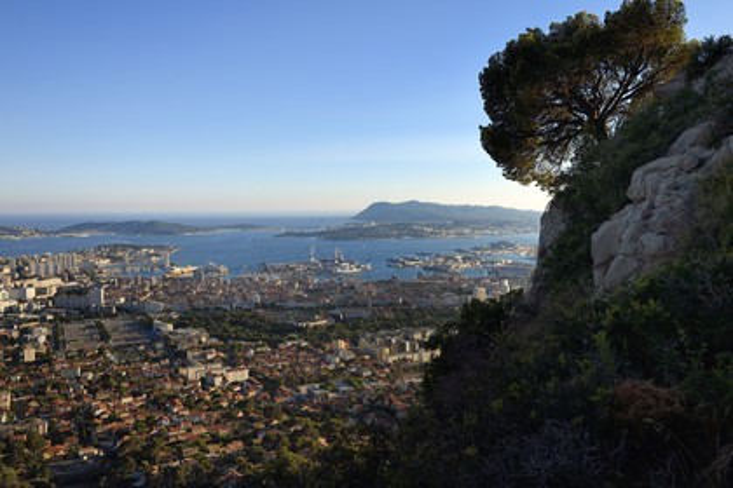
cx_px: 366
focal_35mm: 32
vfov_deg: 41.1
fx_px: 652
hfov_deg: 58.7
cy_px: 244
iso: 200
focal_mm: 32
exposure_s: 1/250
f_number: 11
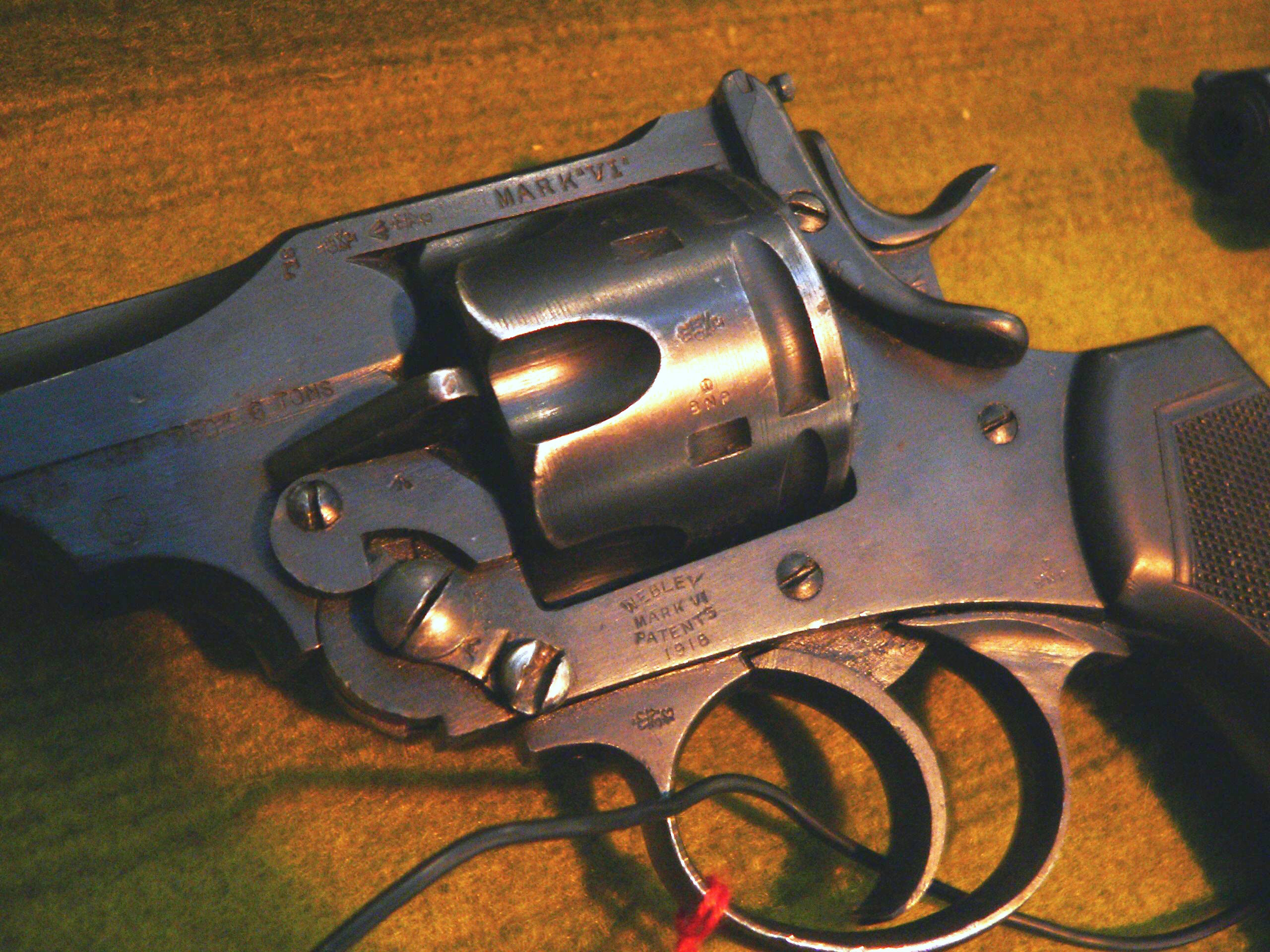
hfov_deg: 51.4
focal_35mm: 36
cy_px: 476
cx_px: 635
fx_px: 1321
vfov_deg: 39.7
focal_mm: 6
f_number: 2.8
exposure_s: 1/4
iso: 100
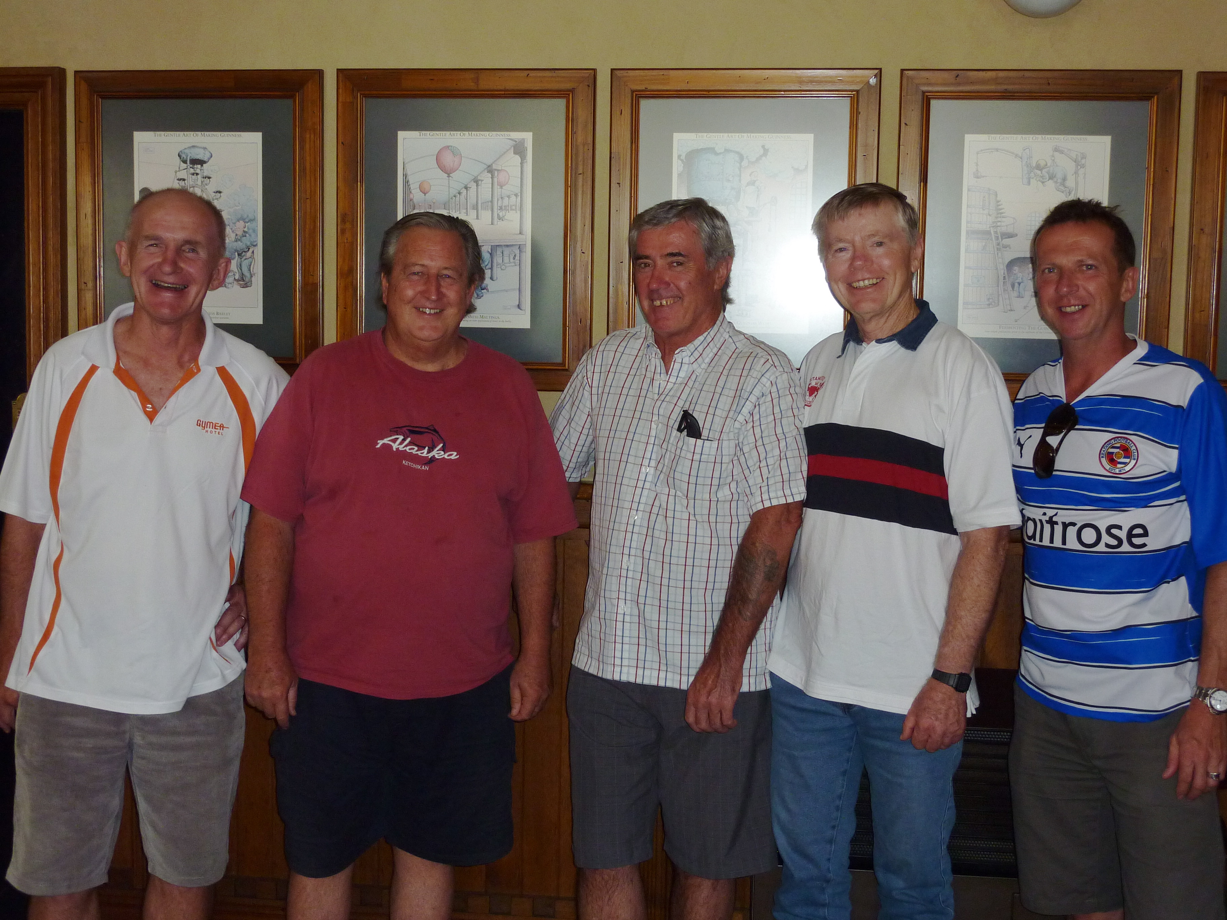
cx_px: 614
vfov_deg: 32.2
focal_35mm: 45
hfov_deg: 42.1
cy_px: 460
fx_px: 1595
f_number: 3.7
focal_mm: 7.3
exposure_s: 1/30
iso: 200
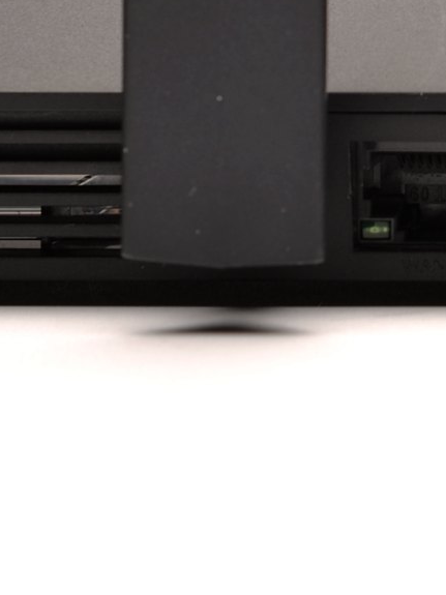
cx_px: 623
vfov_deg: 8.9
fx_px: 3798
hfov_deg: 6.6
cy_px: -69
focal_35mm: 221
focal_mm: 44
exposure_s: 1/160
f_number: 8
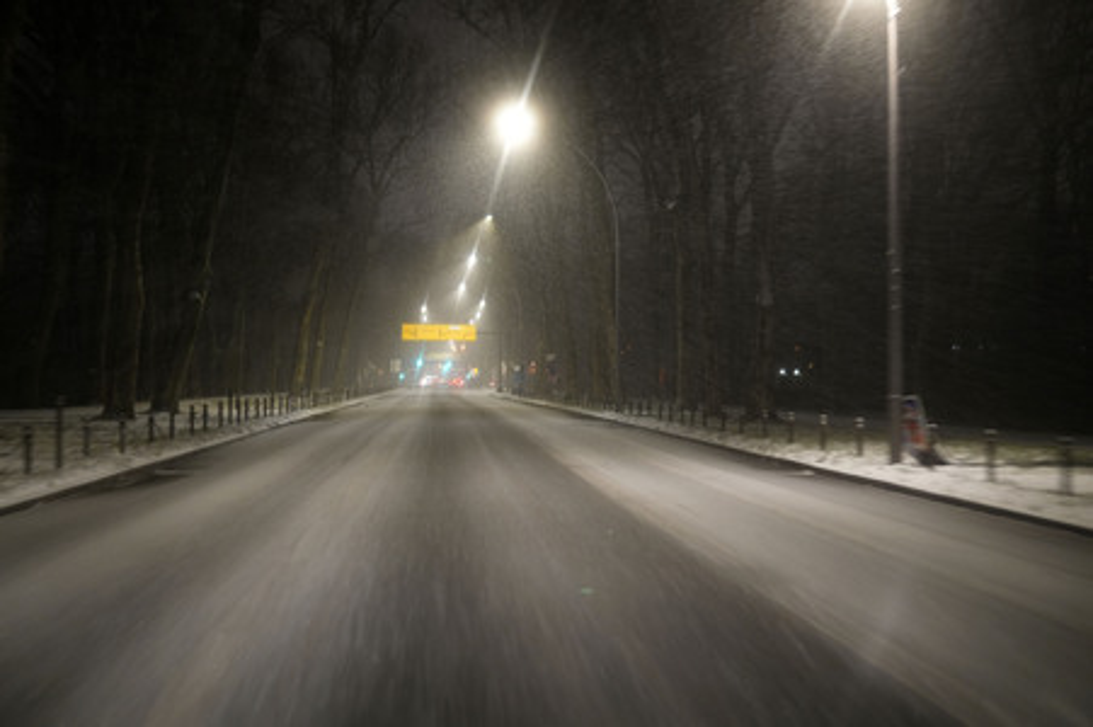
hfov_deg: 43.6
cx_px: 546
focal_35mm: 45
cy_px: 364
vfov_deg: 29.8
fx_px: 1365
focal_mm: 30
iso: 640
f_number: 1.4
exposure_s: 1/30
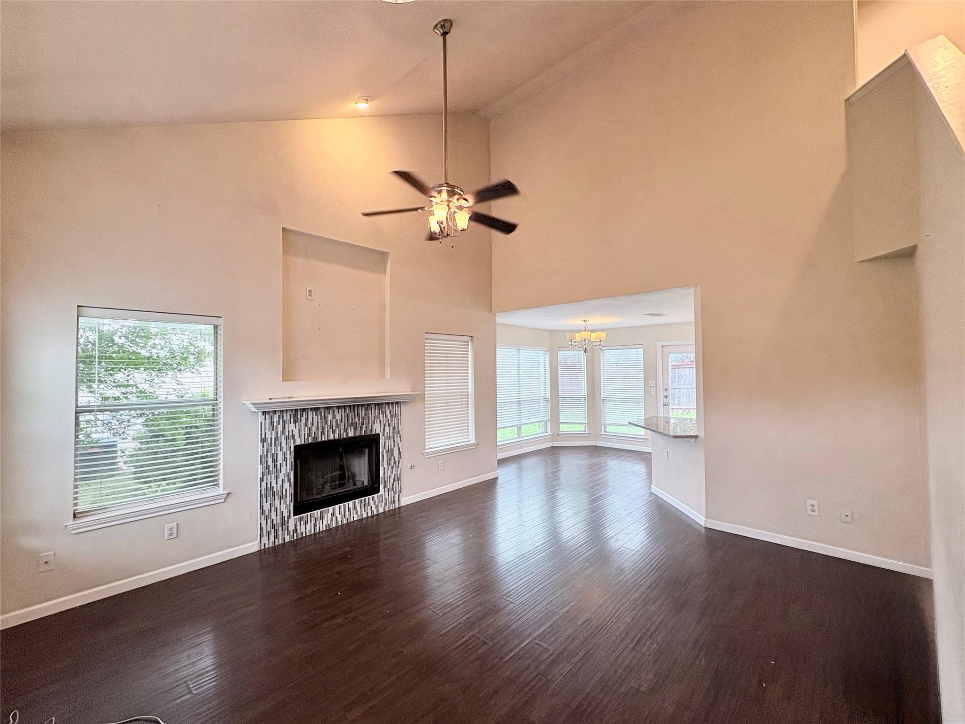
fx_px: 390
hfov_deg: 102.1
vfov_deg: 85.7
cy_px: 362
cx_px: 482
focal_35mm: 14
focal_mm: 2.22
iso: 125
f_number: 2.2
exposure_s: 1/60
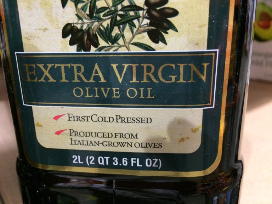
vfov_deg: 48.2
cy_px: 102
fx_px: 228
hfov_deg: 61.7
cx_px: 136
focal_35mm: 29
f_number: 2.2
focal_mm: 4.15
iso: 250
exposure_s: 1/30
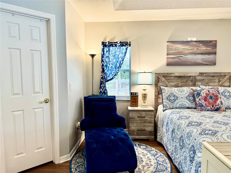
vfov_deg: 56.8
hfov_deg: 71.6
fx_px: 160
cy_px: 86
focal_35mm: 24
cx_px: 116
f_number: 1.78
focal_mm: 6.76
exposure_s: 1/124
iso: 125
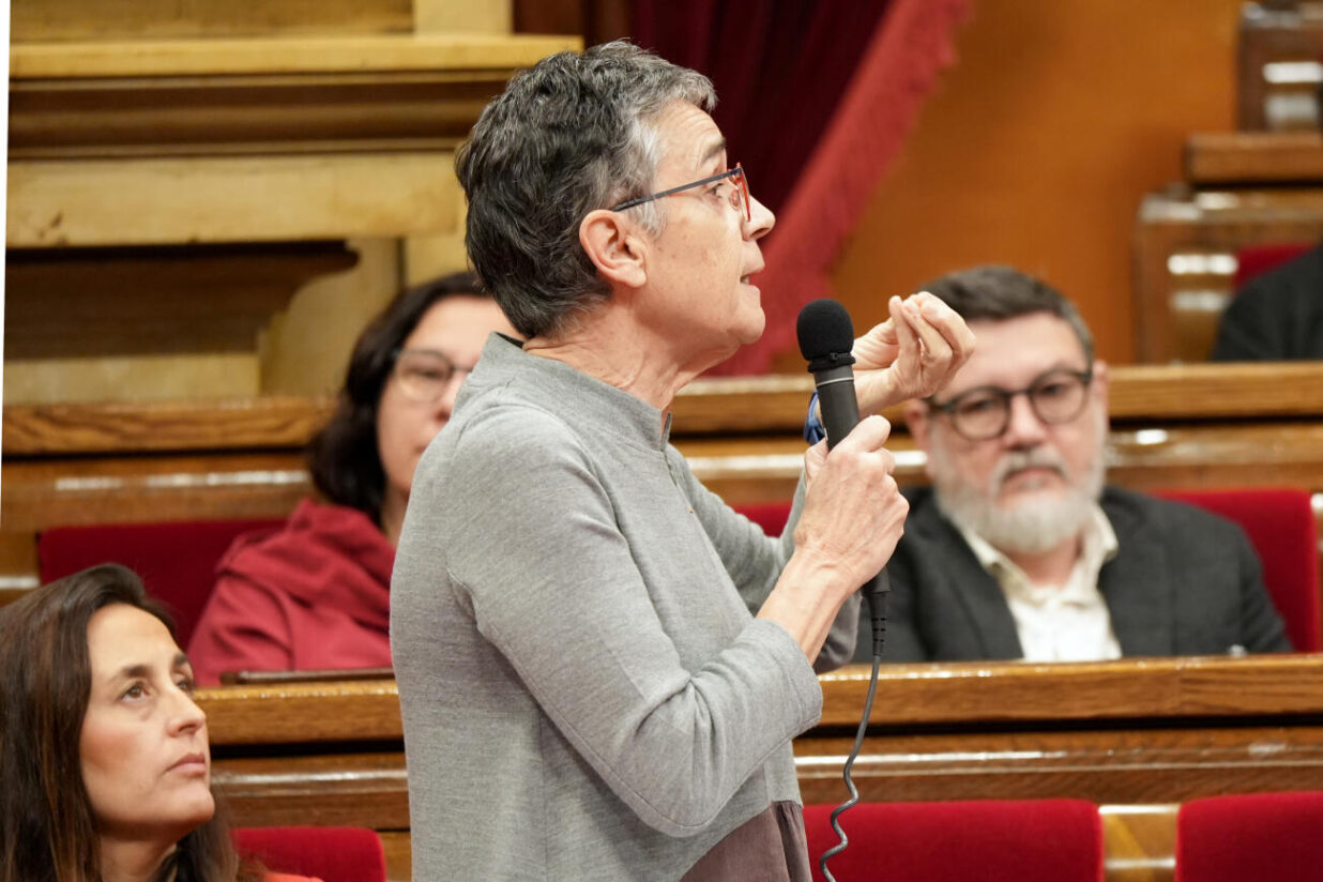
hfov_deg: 10.3
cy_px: 441
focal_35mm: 200
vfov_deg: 6.9
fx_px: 7349
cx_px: 662
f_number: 4
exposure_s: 1/125
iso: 3200
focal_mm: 200
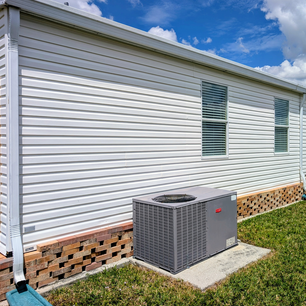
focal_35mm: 29
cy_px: 150
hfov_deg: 54.5
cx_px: 204
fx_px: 290
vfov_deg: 55.6
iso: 27
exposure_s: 1/2519
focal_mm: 6.9
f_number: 1.68
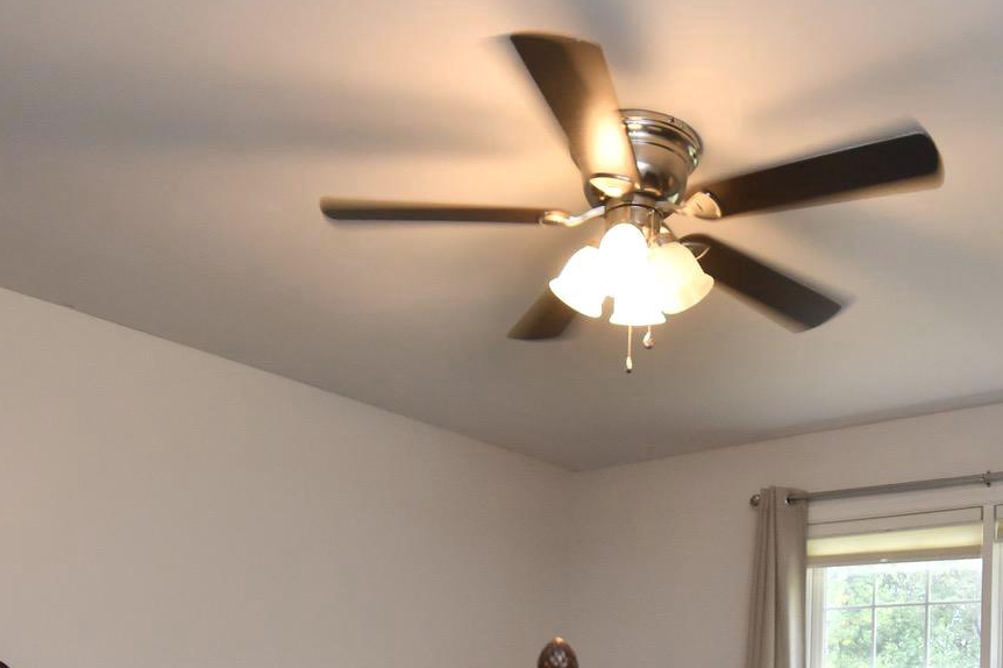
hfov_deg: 50.3
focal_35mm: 38
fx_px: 1058
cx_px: 617
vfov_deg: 31.7
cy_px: 706
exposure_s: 1/60
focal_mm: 11
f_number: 5
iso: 360
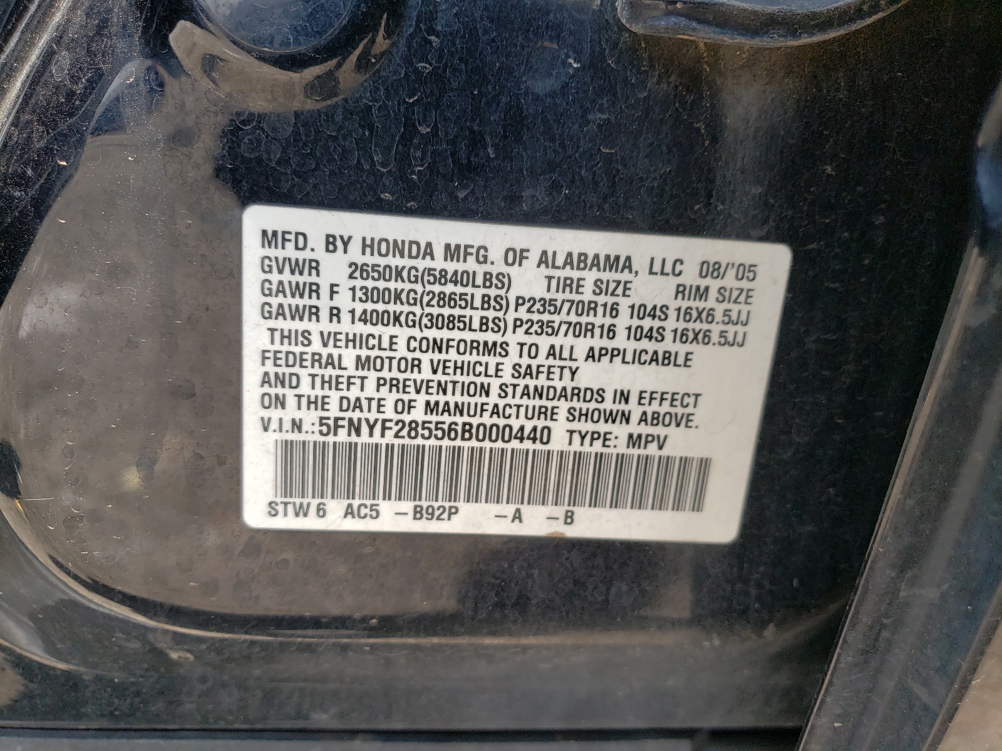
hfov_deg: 67.3
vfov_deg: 53.1
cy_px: 376
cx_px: 501
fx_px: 753
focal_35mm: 26
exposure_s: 1/476
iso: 50
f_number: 1.5
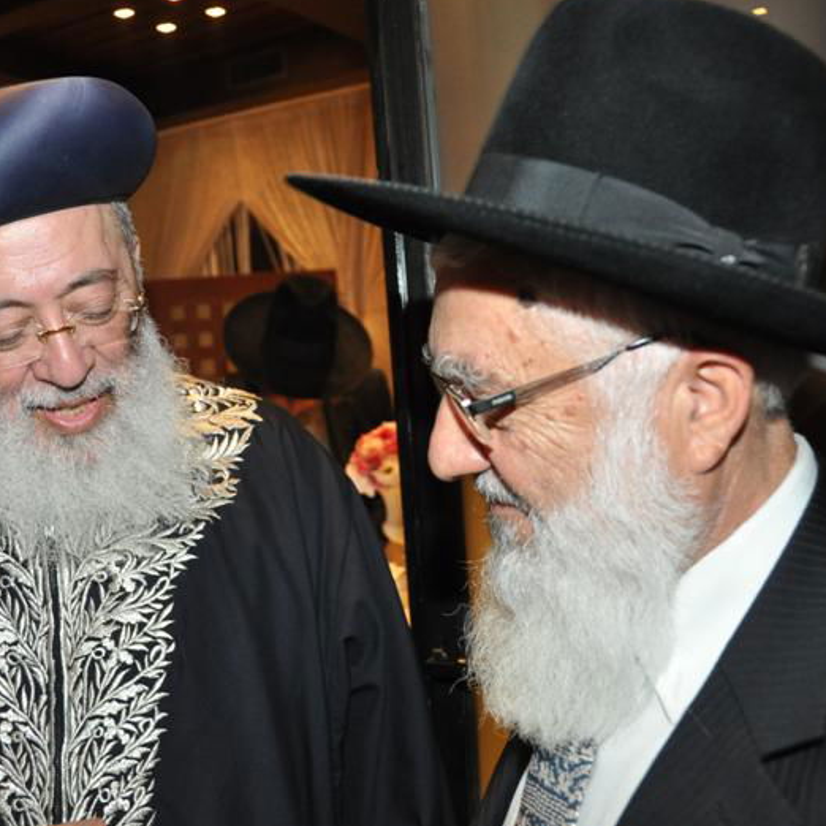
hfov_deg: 42.5
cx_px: 313
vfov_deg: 42.8
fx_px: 1053
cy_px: 409
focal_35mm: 39
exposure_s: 1/60
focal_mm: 20
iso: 800
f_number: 4
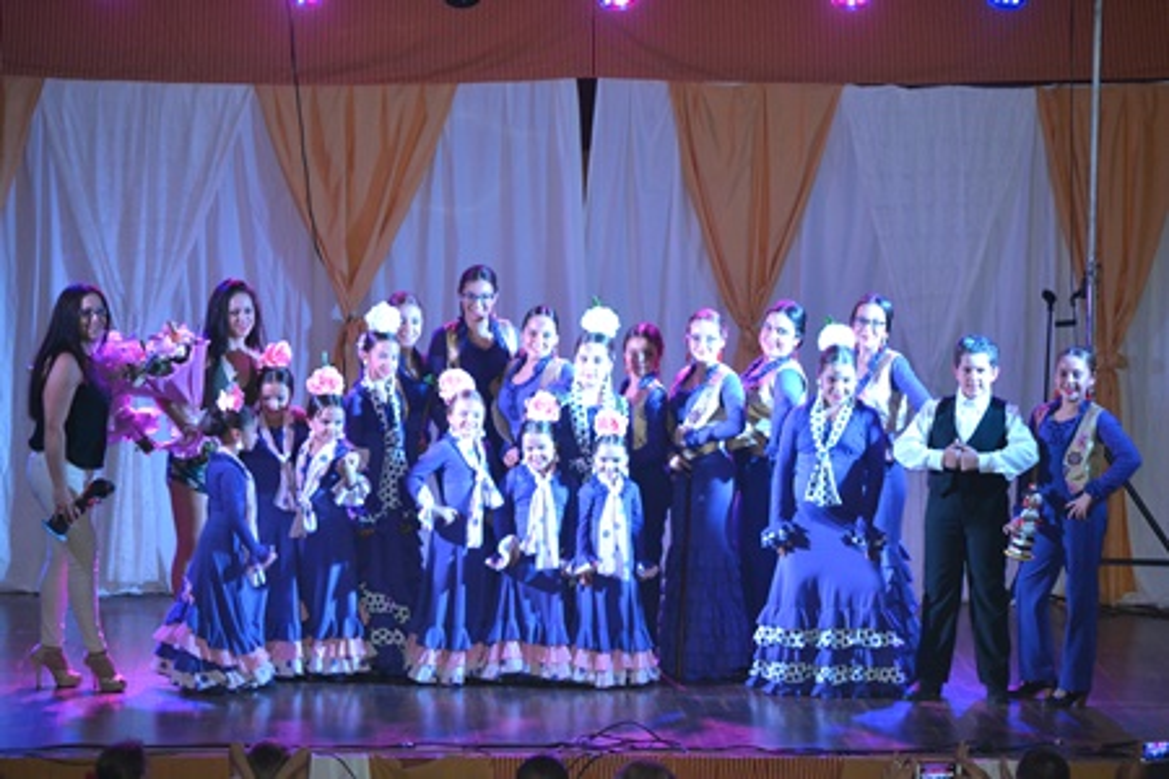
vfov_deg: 8.3
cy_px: 390
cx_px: 584
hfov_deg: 12.5
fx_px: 5357
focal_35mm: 165
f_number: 4.5
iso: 1800
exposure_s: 1/60
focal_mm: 110
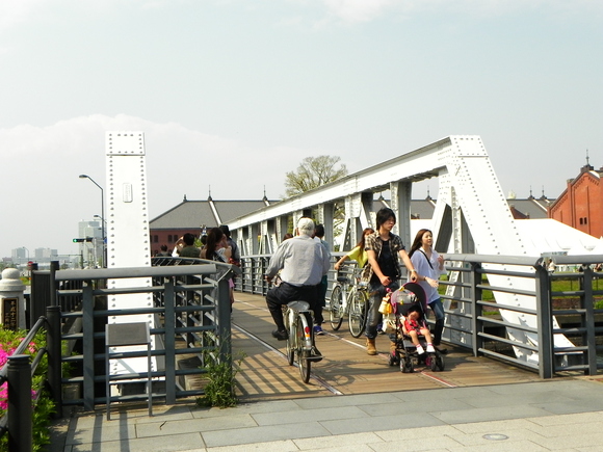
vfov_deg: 31.5
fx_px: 801
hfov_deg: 41.2
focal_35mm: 46
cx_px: 302
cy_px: 226
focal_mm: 8.2
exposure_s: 1/2000
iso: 160
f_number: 3.5
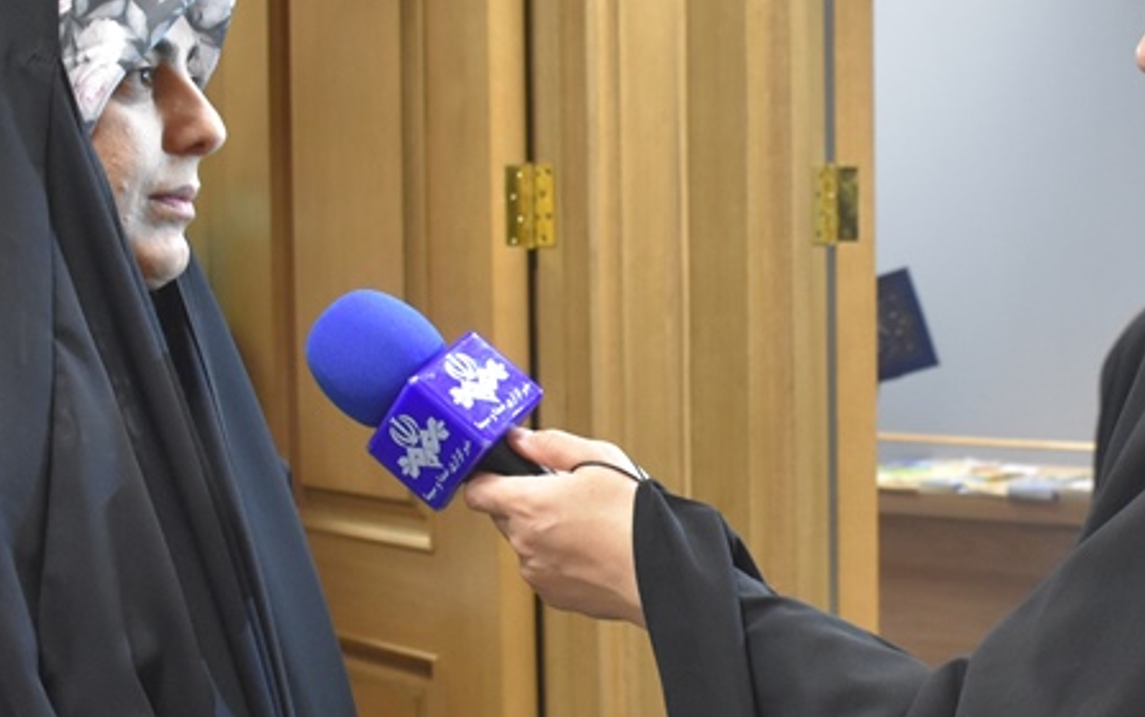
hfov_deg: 32.1
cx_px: 804
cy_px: 388
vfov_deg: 20.7
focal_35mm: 63
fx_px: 1967
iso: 2200
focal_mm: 18
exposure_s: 1/60
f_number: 4
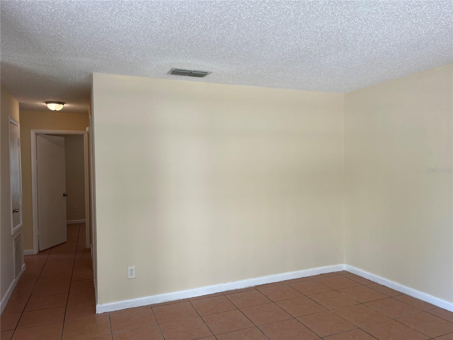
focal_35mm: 26
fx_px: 340
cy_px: 170
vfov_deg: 53.1
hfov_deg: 67.3
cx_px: 226
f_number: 1.6
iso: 40
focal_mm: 5.1
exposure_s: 1/122
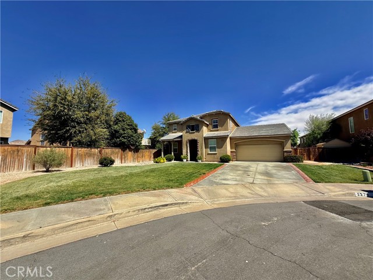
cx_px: 186
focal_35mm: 14
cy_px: 140
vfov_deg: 85.7
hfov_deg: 102.1
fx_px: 151
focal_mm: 2.22
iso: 50
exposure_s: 1/2976
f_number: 2.2
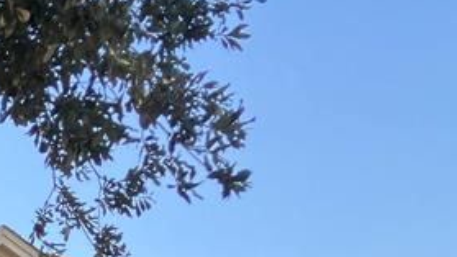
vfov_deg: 9.6
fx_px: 1357
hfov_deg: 16.6
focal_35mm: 112
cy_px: 612
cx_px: -310
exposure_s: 1/481
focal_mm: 3.99
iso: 32
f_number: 1.8
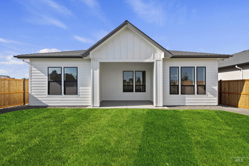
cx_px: 124
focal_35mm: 15
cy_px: 83
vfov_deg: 77.3
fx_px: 104
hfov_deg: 100.4
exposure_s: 1/100
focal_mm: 10
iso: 320
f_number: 11
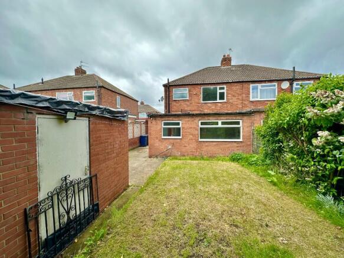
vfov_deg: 85.7
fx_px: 139
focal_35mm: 14
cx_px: 172
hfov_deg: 102.1
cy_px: 129
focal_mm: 2.22
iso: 50
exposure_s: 1/903
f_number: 2.2
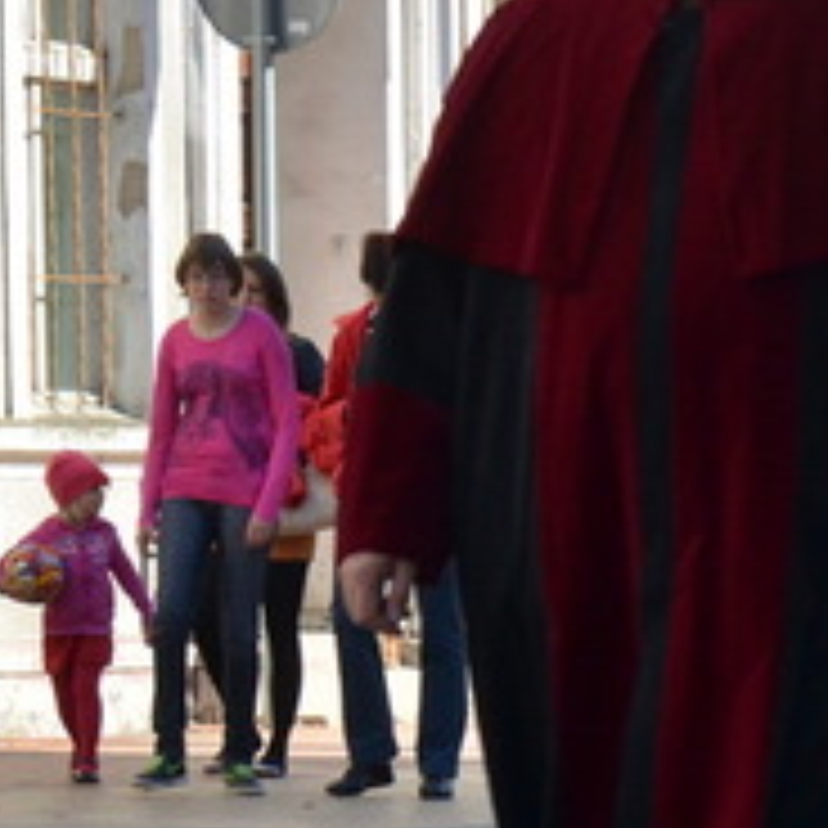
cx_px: 1130
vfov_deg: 5.1
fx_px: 9309
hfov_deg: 5.1
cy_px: 652
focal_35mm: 344
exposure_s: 1/1000
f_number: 8
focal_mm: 70
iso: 800
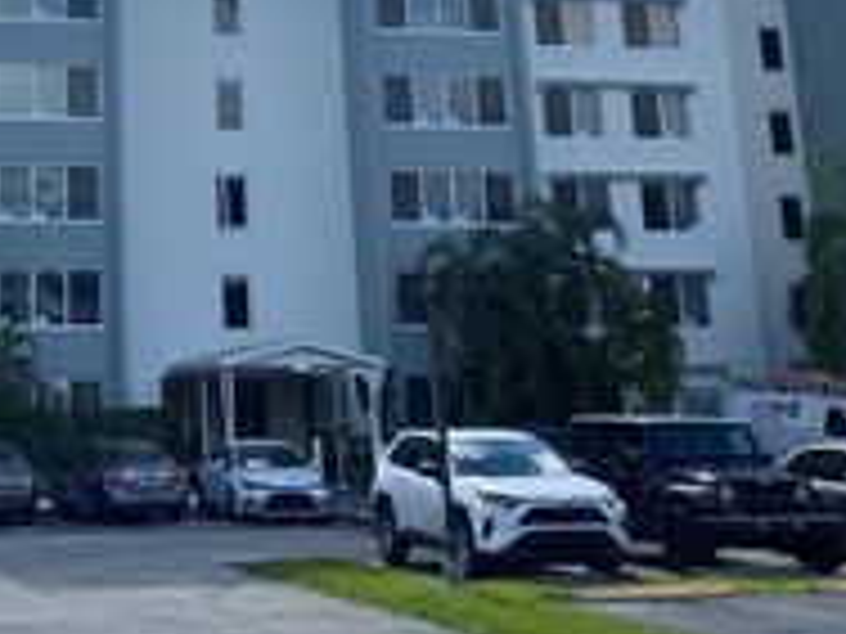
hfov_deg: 27.3
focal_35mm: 69
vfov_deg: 20.3
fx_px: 1686
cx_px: 112
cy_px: -70
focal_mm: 4.25
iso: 32
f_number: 1.8
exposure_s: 1/6061
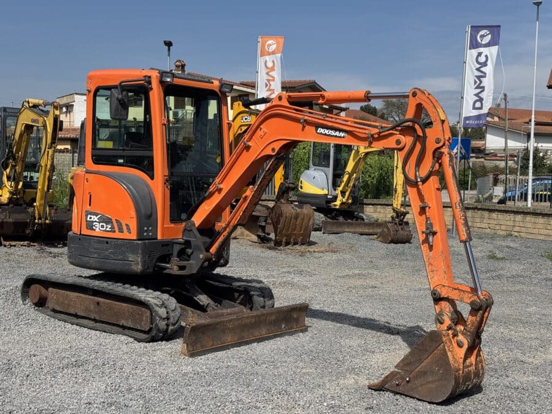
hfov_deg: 39.7
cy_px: 207
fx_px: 765
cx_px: 276
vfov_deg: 30.3
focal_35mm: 48
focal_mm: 6.76
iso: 64
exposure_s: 1/4975
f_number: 1.78
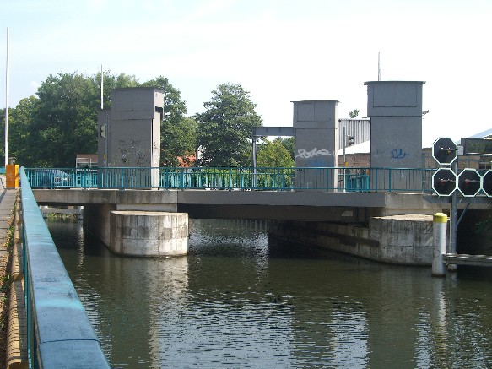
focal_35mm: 57
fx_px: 810
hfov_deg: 33.8
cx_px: 246
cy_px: 184
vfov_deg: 25.7
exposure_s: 1/250
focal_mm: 11.8
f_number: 5
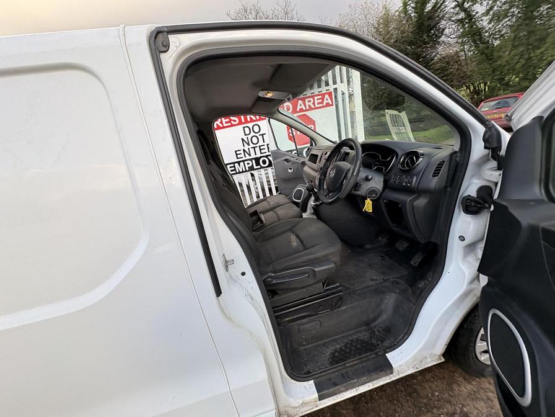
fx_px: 224
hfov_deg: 102.1
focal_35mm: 14
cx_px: 278
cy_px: 208
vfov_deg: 85.7
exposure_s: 1/105
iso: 64
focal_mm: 2.22
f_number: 2.2
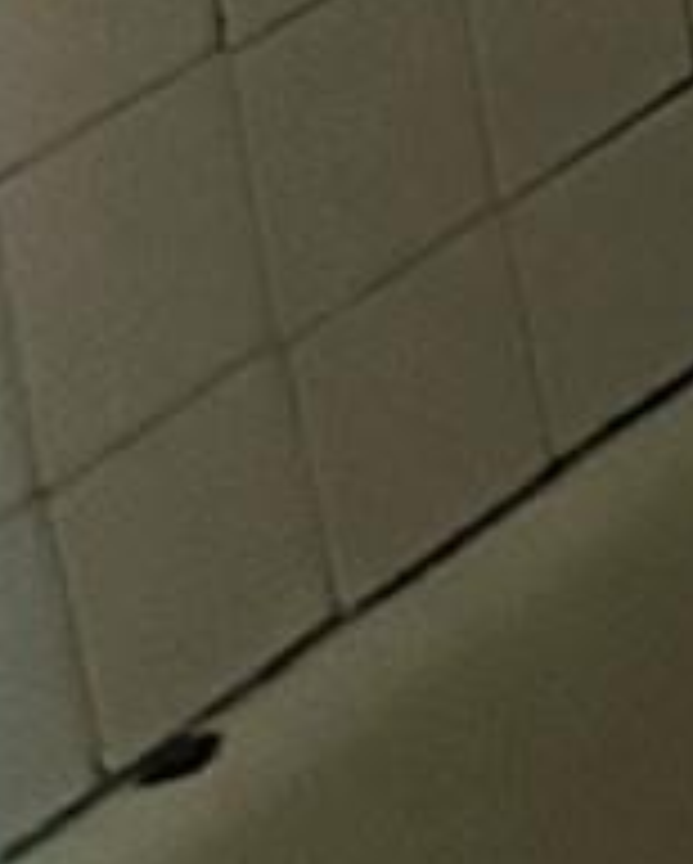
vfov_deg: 7.1
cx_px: 3344
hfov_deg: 5.1
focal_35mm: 250
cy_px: -1494
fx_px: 6399
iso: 800
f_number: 1.78
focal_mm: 6.86
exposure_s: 1/40
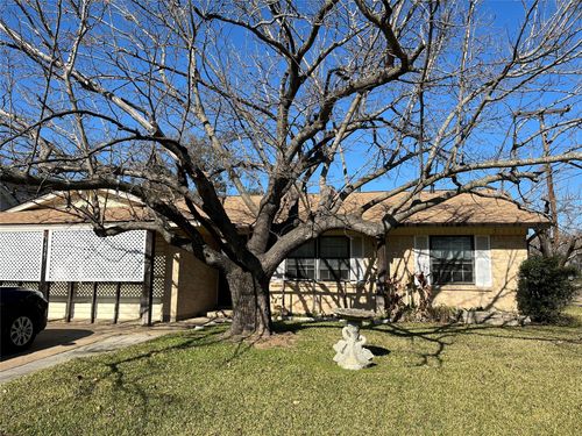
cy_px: 218
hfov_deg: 67.3
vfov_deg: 53.1
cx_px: 291
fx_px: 437
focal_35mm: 26
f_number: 1.6
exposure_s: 1/3521
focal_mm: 5.1
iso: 50
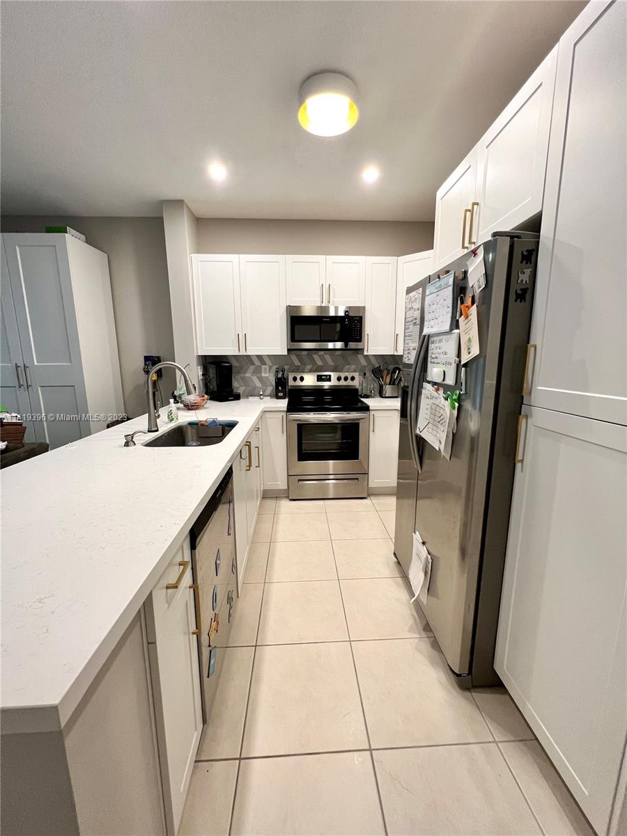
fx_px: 314
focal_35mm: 13
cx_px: 314
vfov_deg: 106.2
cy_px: 418
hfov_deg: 89.9
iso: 160
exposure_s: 1/60
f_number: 1.8
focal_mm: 1.57
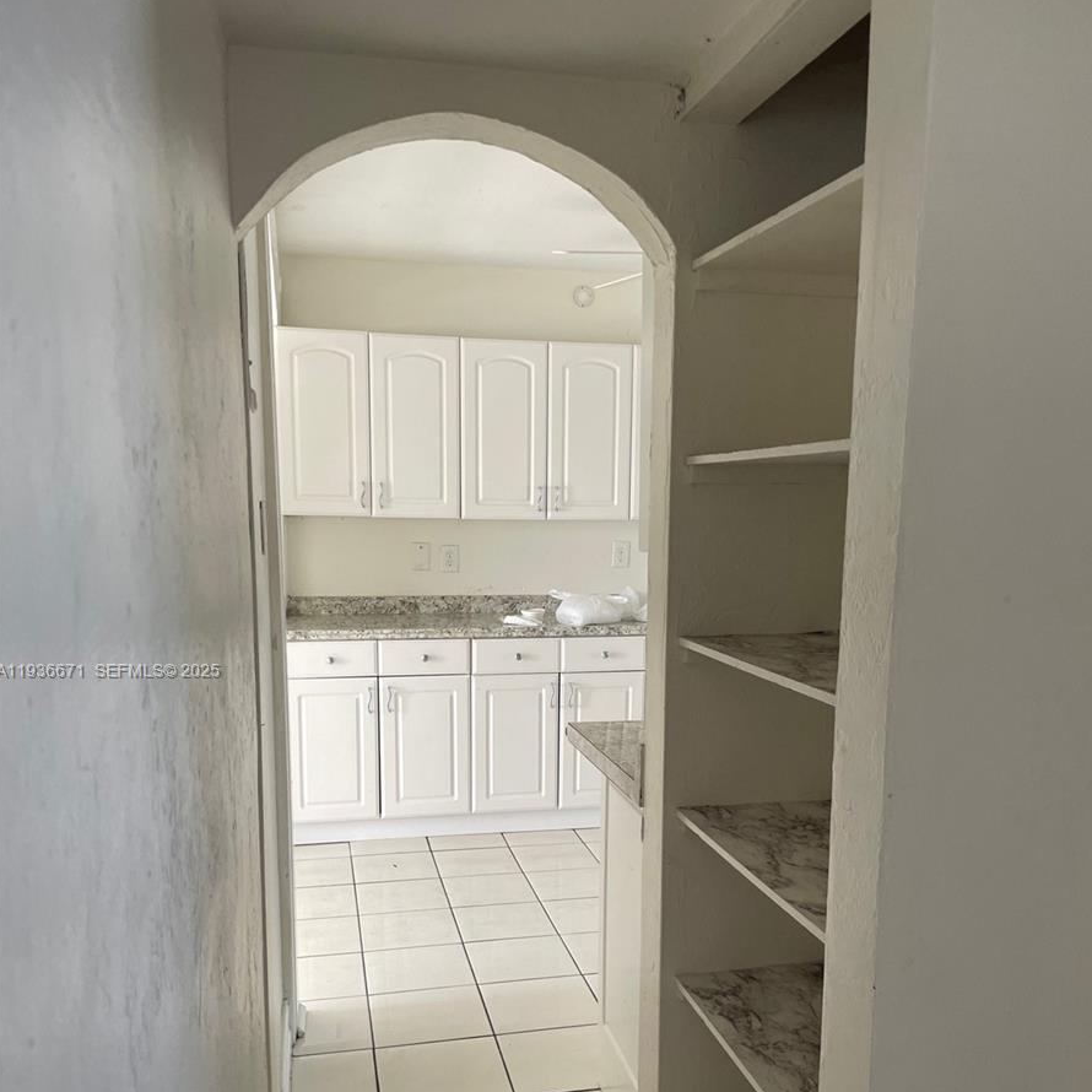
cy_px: 672
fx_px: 1106
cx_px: 545
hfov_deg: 52.5
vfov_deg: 52.1
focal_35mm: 31
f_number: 1.6
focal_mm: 4.2
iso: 125
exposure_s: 1/121
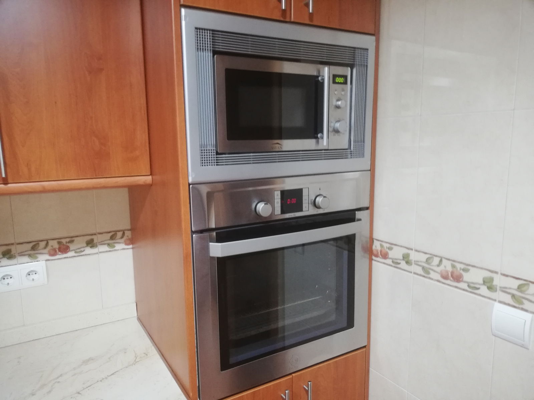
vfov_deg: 53.1
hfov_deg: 67.3
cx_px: 267
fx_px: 401
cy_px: 200
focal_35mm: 26
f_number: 2.2
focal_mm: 3.81
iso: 400
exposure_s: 1/20
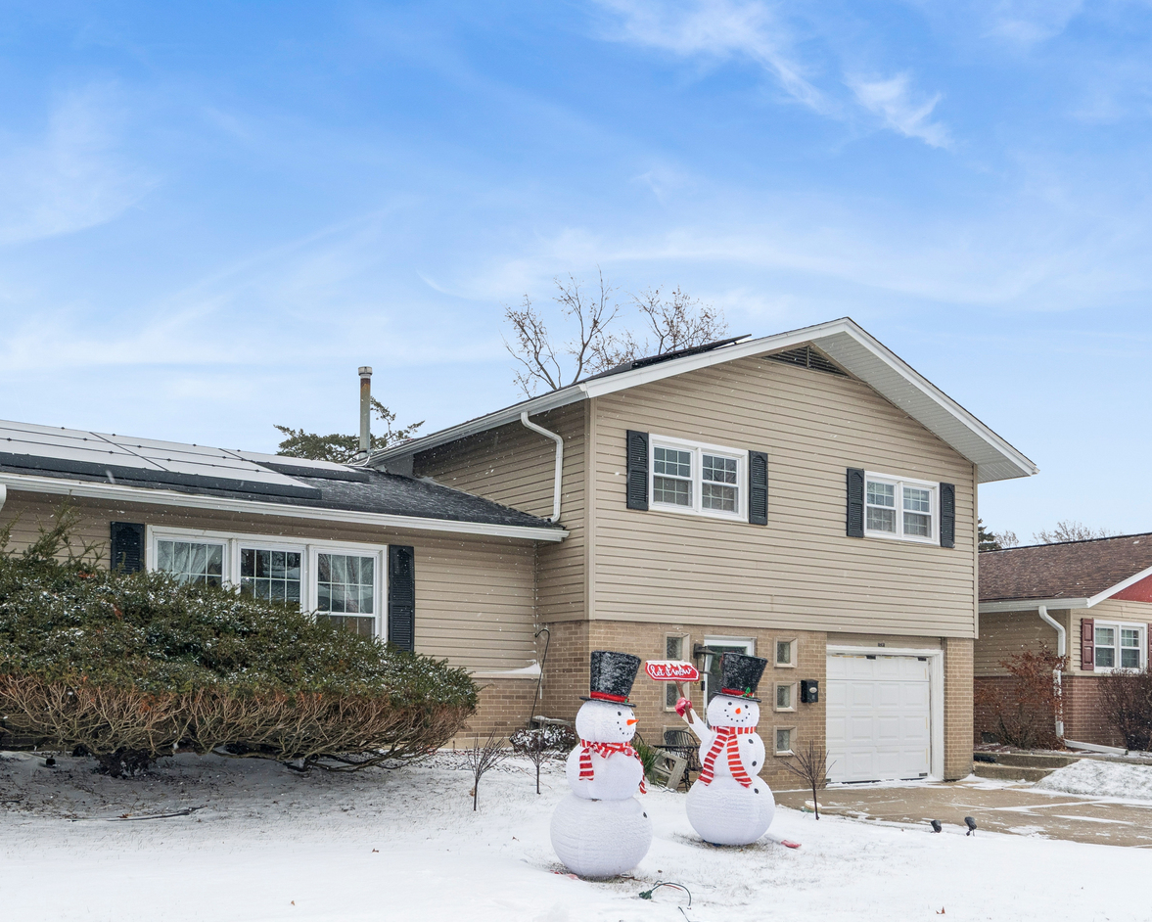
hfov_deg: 56.2
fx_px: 1057
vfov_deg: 47.1
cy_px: 465
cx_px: 406
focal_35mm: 31
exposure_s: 1/320
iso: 250
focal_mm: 16
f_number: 8
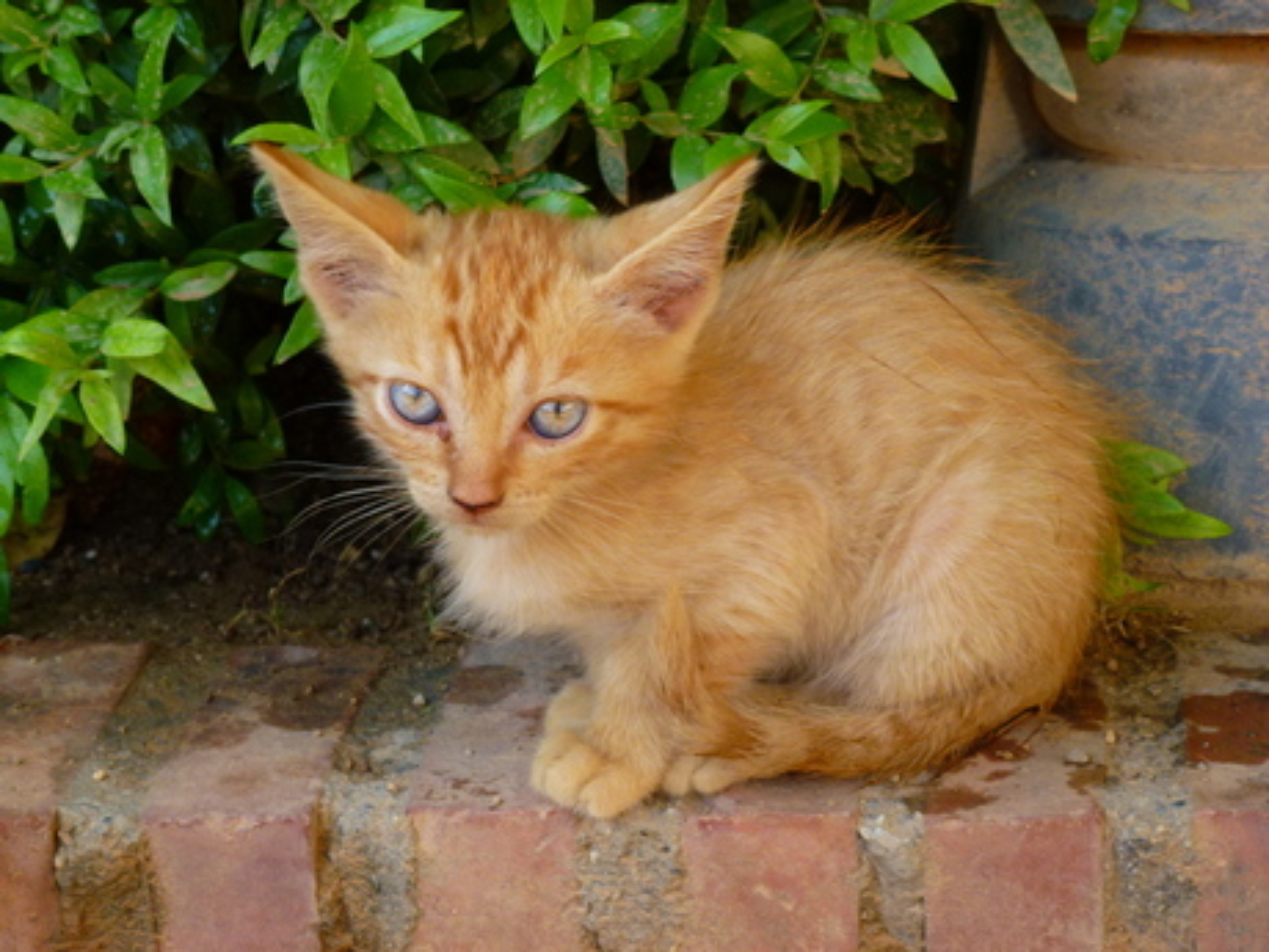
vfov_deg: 14.2
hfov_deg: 18.9
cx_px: 634
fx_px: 3813
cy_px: 476
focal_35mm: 104
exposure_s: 1/80
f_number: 5
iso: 160
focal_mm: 18.7
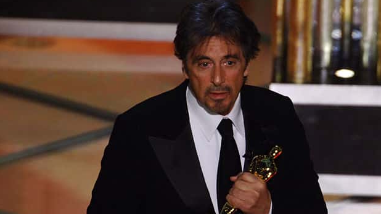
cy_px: 142
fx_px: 13138
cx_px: 225
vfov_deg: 0.9
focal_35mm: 1301
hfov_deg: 1.7
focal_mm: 500
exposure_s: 1/160
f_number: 4
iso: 800
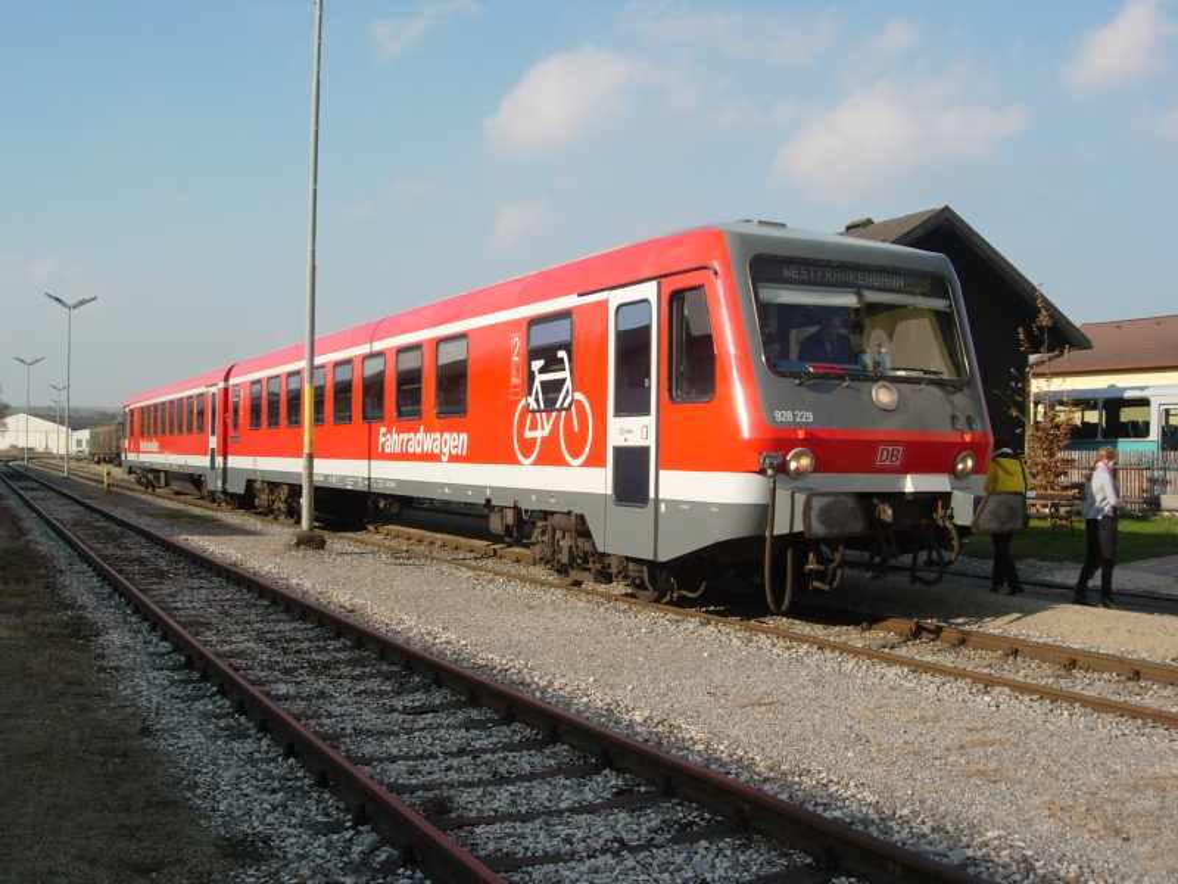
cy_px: 442
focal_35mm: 38
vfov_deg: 37.7
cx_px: 589
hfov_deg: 49.0
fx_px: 1293
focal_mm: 7.8
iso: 79
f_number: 4.8
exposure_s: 1/558
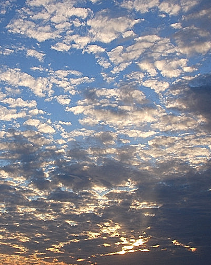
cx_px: 52
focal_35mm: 57
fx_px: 445
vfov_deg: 33.0
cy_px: 137
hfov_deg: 26.3
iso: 100
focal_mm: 20
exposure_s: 1/160
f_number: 8
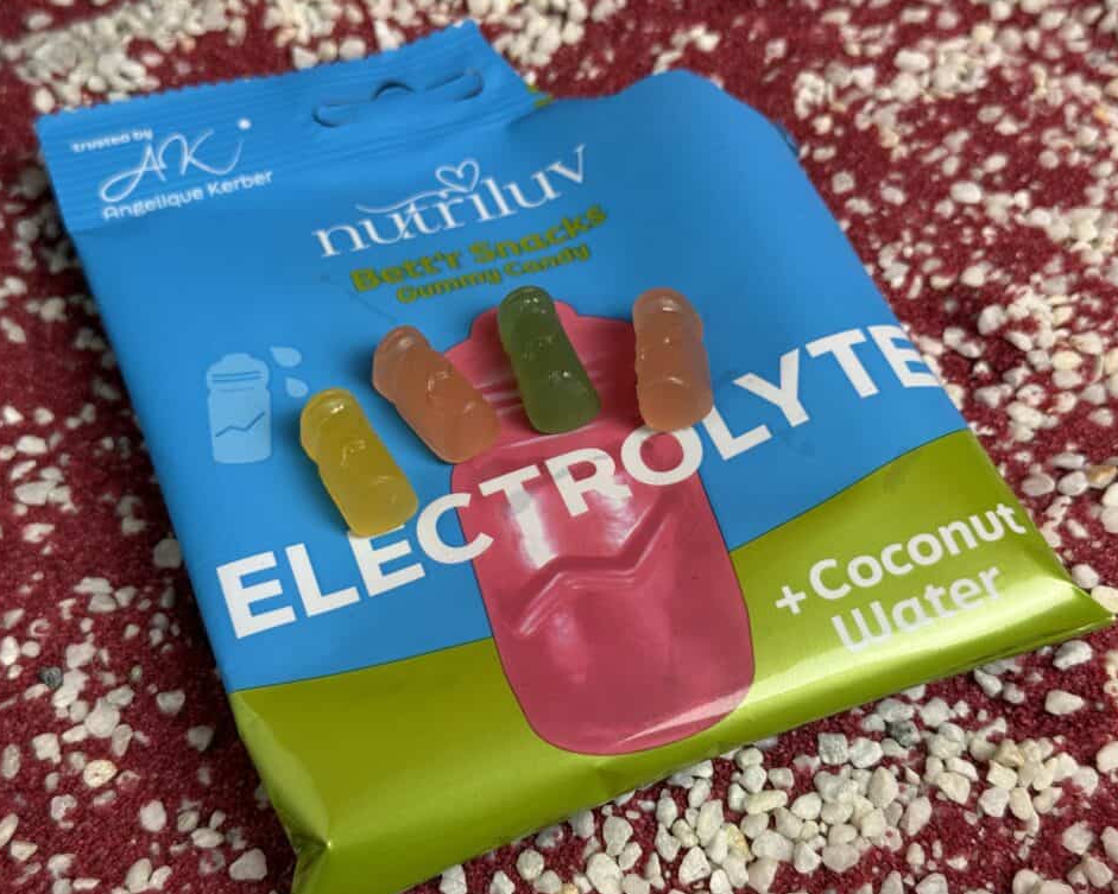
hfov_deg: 36.6
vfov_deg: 29.7
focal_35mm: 51
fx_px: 1688
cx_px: 539
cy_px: 446
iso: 64
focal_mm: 6.76
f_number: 1.78
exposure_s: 1/50
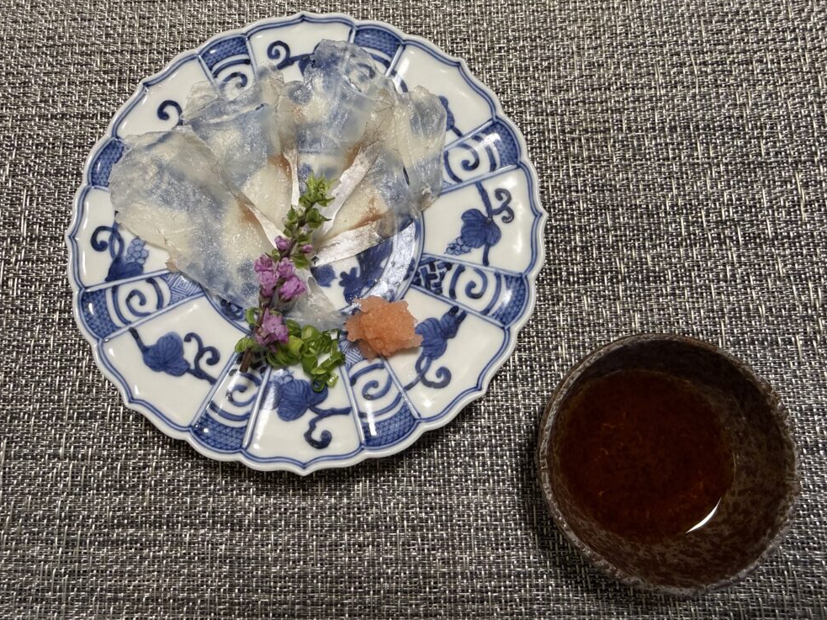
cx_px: 421
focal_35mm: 25
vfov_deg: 54.9
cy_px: 315
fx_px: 597
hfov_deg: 69.4
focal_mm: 2.22
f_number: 2.2
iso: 250
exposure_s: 1/60
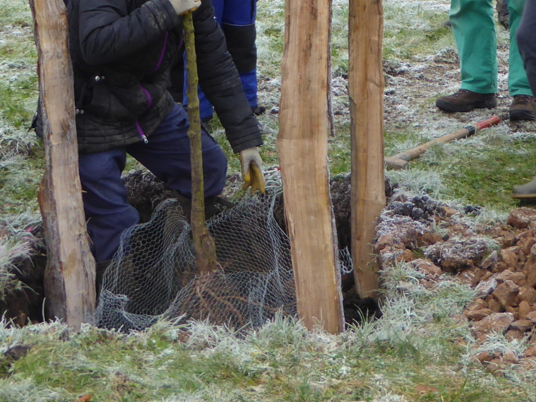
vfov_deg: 16.2
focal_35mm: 87
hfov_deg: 22.4
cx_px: 365
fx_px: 1347
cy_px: -108
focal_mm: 5.8
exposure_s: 1/60
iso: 100
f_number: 3.6
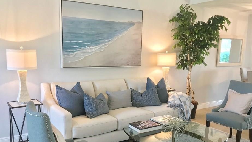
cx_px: 131
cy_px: 86
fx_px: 227
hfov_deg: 58.0
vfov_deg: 34.5
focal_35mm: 34
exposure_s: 1/30
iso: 40
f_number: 1.8
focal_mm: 3.99
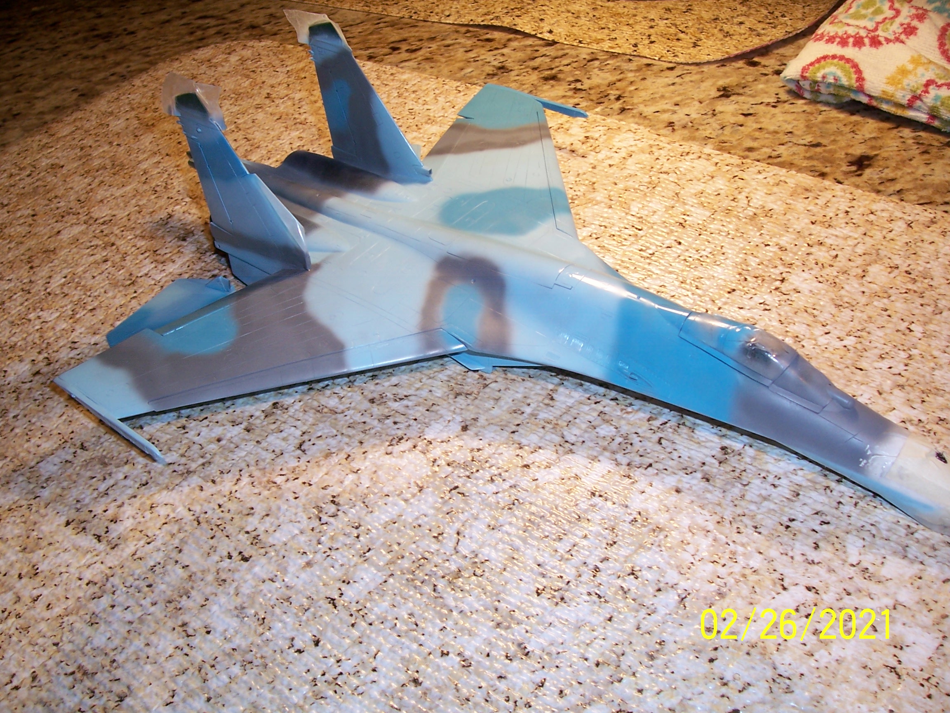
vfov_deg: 41.8
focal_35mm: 34
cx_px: 475
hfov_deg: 54.0
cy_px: 356
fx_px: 933
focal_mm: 5.6
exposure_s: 1/60
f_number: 2.7
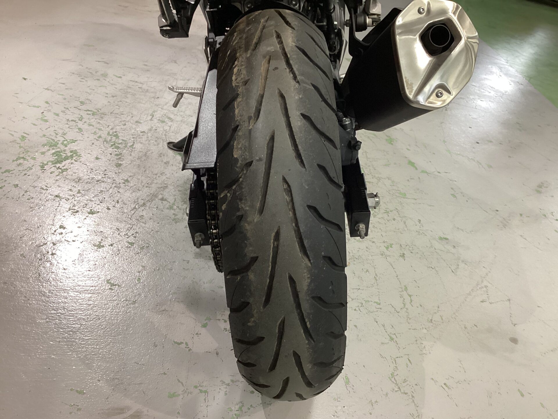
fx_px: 500
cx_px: 279
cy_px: 210
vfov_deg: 45.4
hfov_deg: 58.4
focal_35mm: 31
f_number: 2.4
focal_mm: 3.3
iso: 160
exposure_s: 1/60
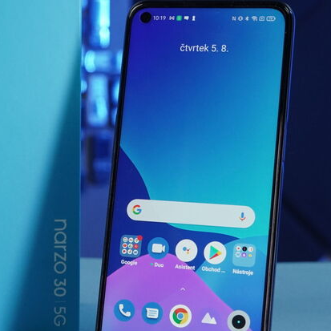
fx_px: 855
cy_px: 173
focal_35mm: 79
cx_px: 93
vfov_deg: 21.9
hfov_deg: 21.8
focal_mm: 40
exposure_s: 1/160
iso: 2500
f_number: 7.1
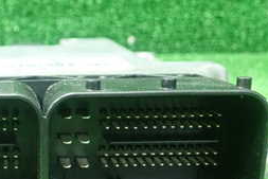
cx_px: 6
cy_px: 196
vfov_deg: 17.8
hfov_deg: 26.1
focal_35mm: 74
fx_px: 551
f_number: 2.3
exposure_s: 1/50
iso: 800
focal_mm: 5.5
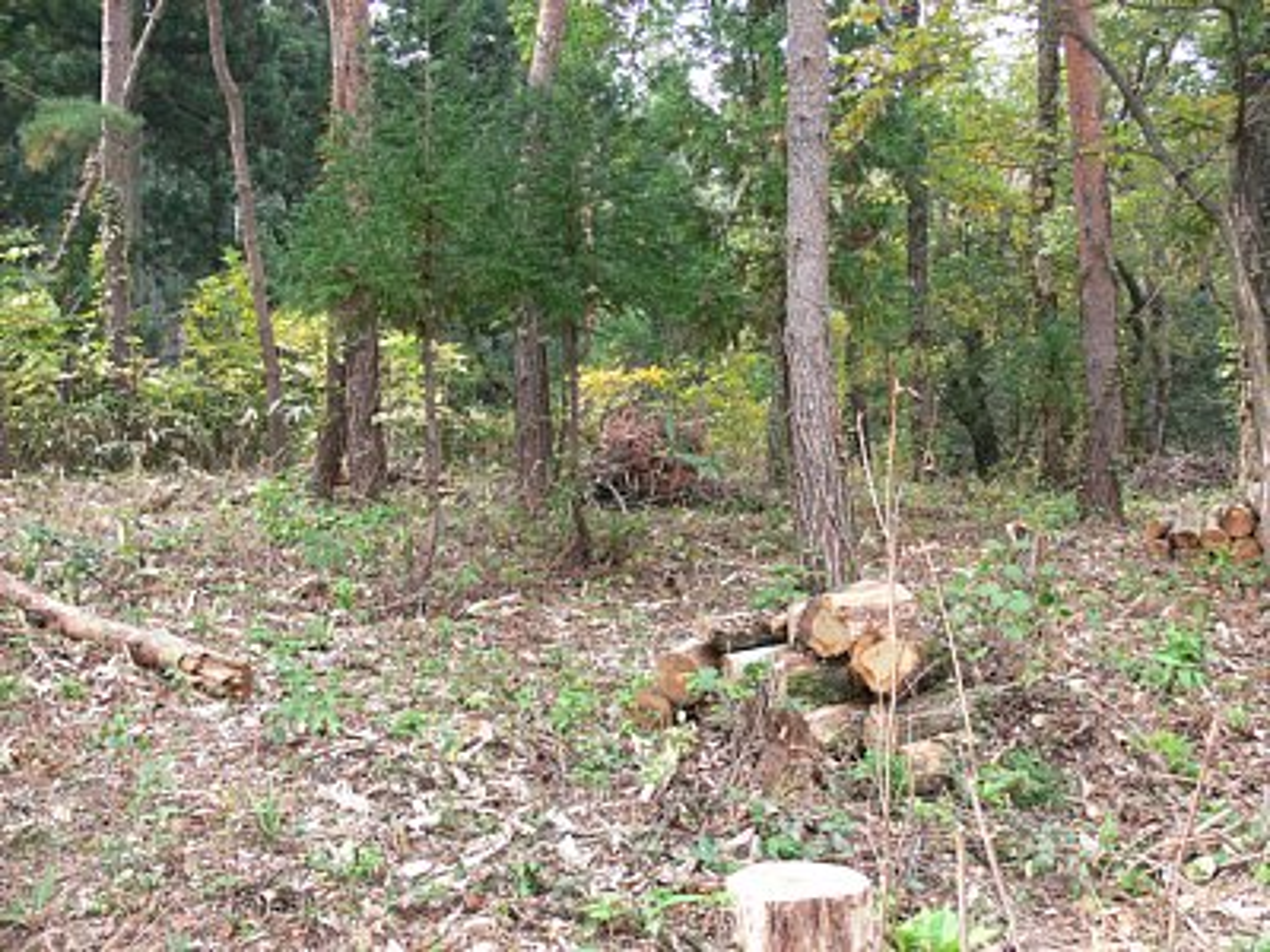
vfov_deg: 40.7
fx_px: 1284
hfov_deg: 52.6
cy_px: 476
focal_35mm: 35
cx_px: 635
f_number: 3.2
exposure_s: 1/50
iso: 80
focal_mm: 7.4
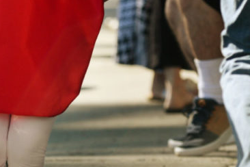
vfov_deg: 2.9
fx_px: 3305
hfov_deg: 4.3
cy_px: 2
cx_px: -19
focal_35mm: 476
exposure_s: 1/800
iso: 400
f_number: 5.6
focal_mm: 170
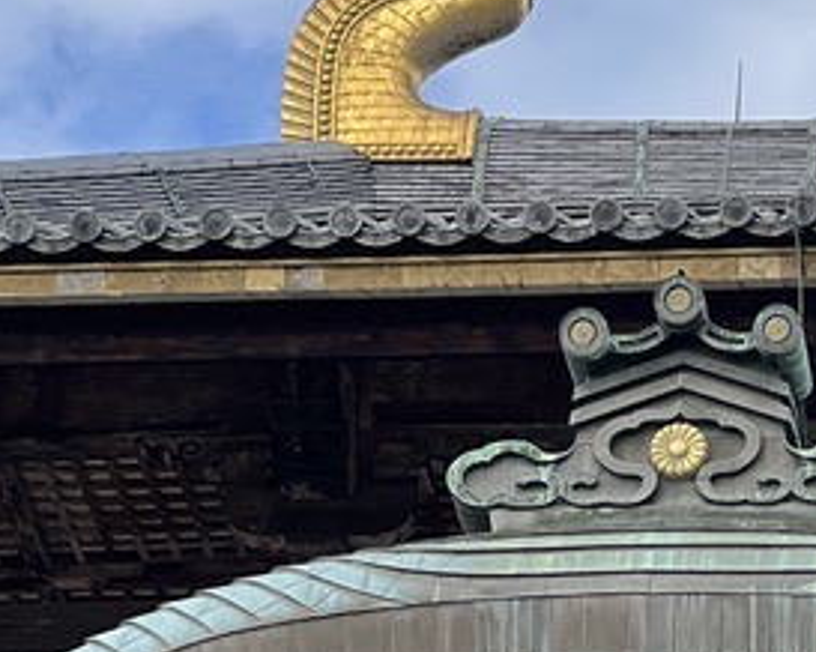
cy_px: 550
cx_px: 998
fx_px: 6806
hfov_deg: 6.8
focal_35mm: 282
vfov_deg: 5.5
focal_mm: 9
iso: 32
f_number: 2.8
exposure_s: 1/327
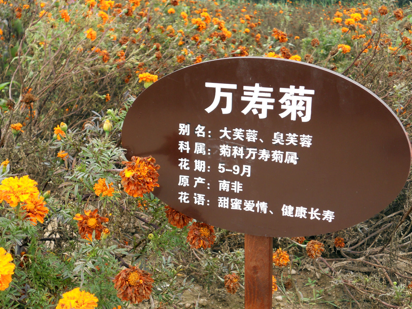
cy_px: 154
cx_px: 206
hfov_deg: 35.5
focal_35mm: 54
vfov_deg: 27.0
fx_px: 643
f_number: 4.8
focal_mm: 9.8
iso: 80
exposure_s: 1/40
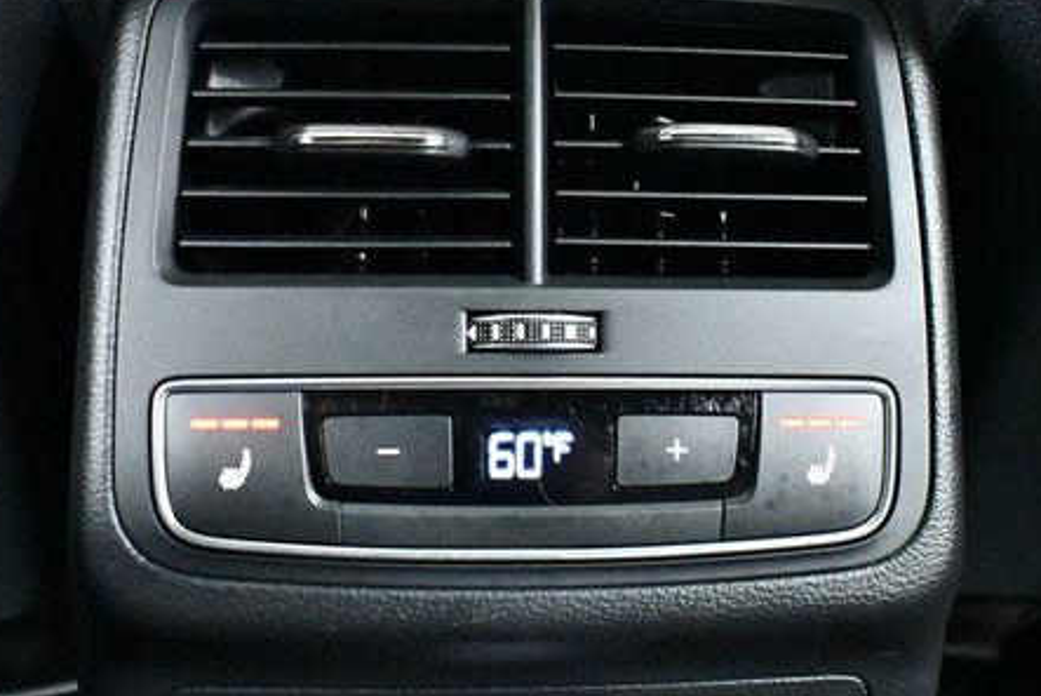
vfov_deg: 26.0
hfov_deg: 38.1
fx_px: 1505
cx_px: 566
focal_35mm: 52
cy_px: 336
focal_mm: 18
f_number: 3.5
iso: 12800
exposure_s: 1/50
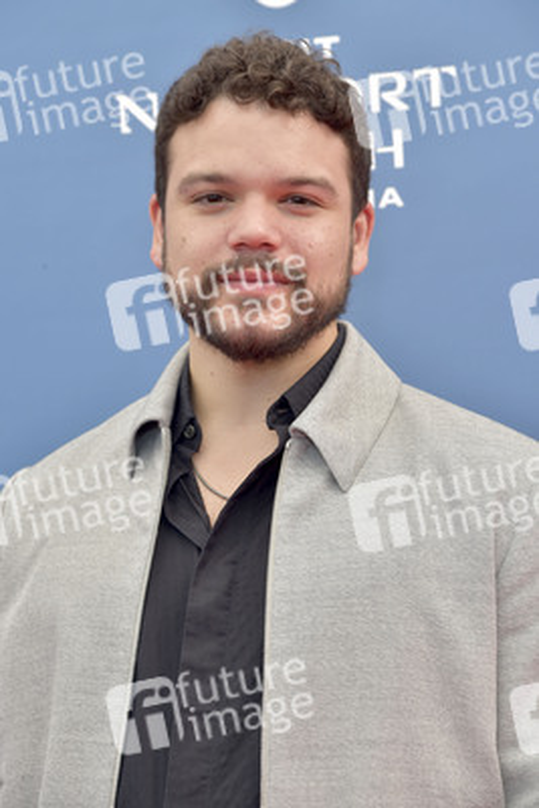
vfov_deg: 20.4
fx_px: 2244
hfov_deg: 13.7
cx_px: 270
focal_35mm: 100
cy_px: 404
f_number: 6.3
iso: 250
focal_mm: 100
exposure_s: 1/250
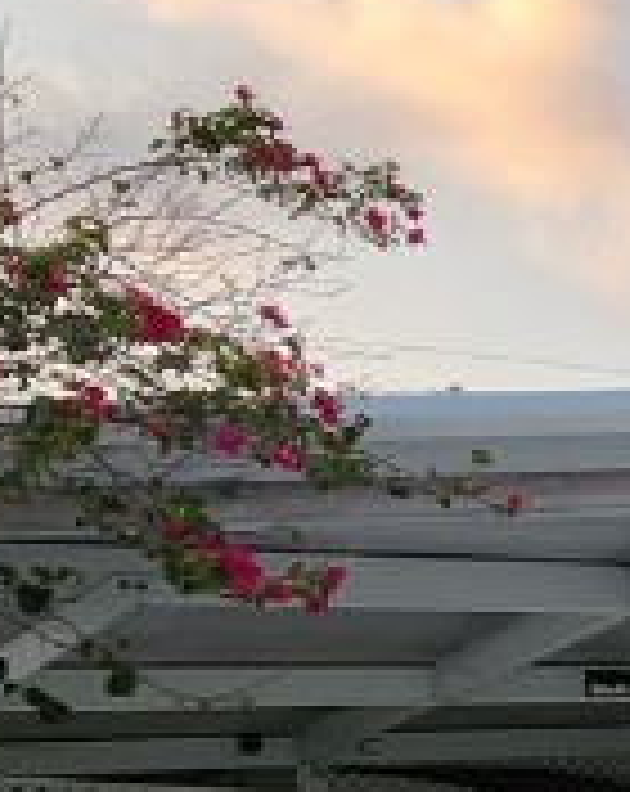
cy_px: 796
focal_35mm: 74
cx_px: 1660
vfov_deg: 24.6
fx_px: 1731
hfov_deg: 13.0
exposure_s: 1/338
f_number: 2.2
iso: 50
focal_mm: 2.2
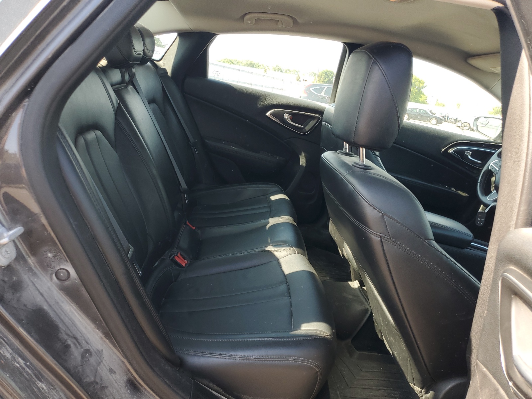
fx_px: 400
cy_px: 200
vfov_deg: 53.1
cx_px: 266
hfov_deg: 67.3
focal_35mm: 26
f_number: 1.5
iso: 50
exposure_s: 1/227
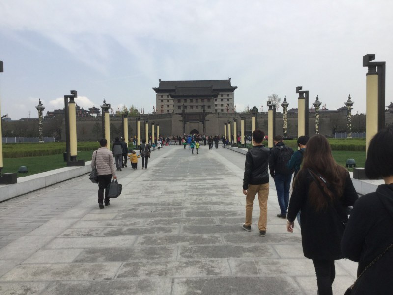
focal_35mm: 31
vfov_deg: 45.4
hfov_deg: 58.4
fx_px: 352
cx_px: 196
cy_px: 148
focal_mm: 3.3
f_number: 2.4
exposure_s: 1/1359
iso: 25
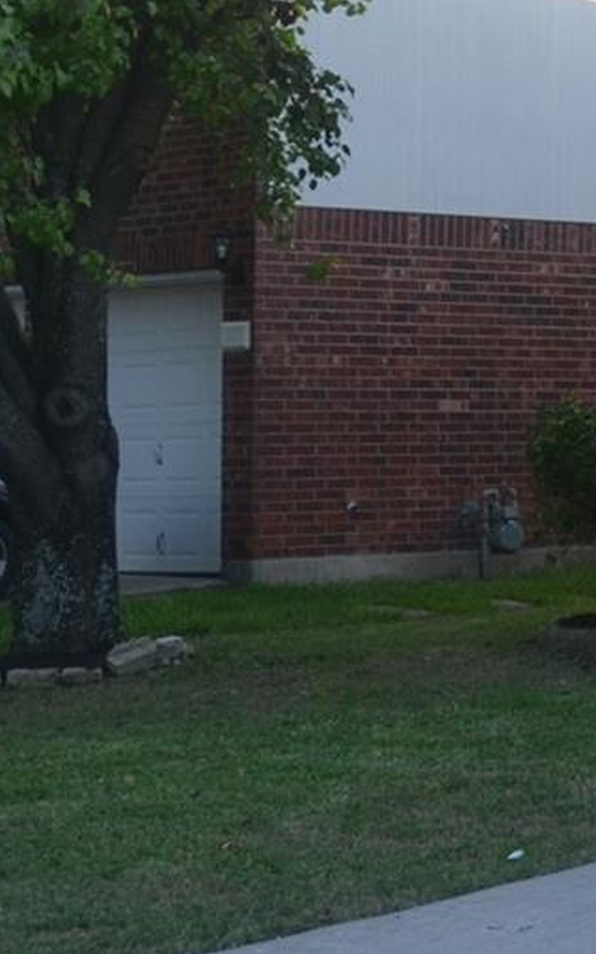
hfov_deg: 10.2
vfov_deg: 18.6
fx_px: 2859
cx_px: 1468
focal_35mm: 110
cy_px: 105
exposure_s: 1/125
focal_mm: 18
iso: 125
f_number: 5.6
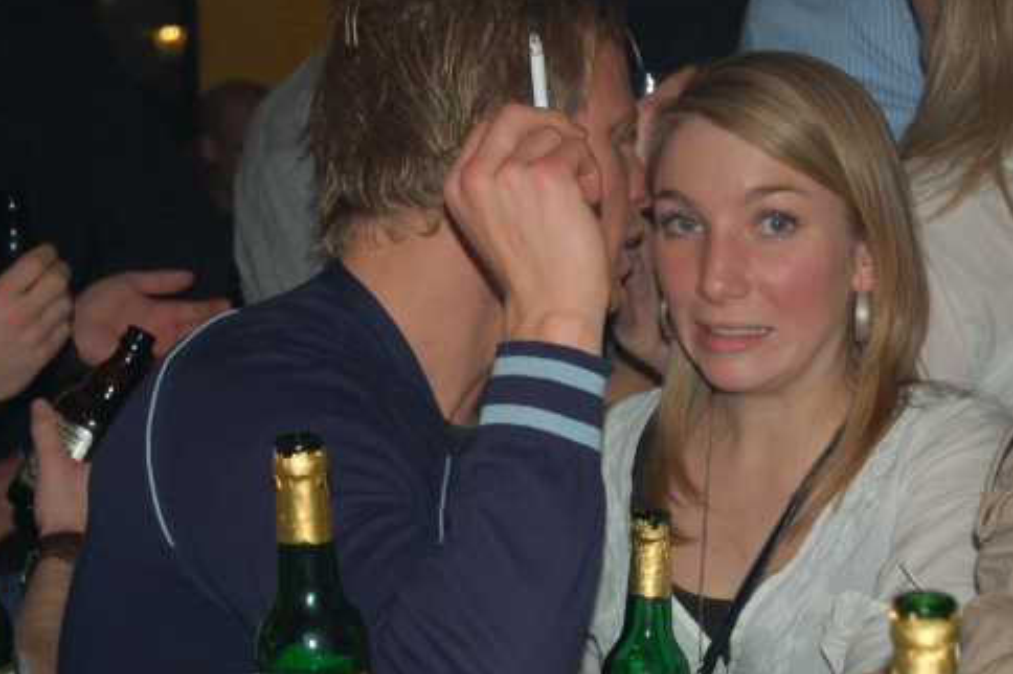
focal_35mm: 103
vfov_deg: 13.3
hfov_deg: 19.9
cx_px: 538
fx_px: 2886
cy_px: 274
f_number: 5.6
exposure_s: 1/60
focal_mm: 55
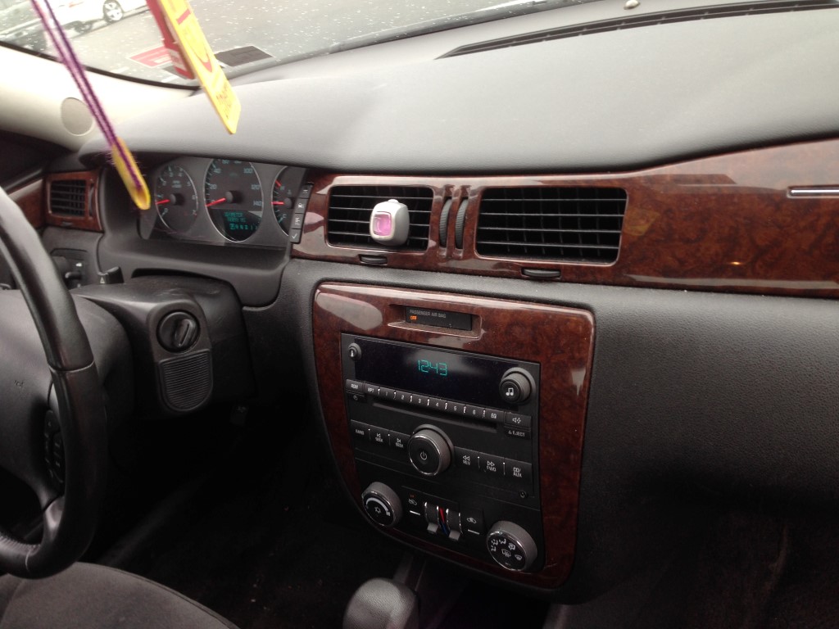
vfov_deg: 42.9
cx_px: 420
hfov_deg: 55.4
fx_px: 800
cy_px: 314
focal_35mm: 33
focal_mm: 4.12
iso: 50
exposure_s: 1/60
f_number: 2.4
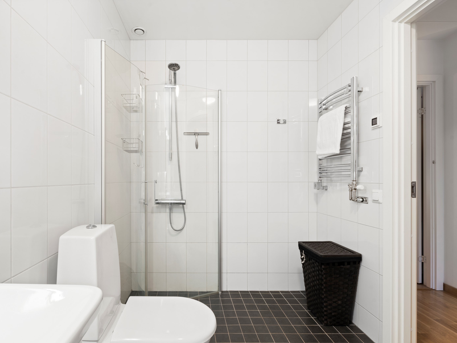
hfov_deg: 87.3
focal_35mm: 18
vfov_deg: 71.6
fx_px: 238
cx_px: 201
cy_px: 178
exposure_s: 5
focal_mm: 16
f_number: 11
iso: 100
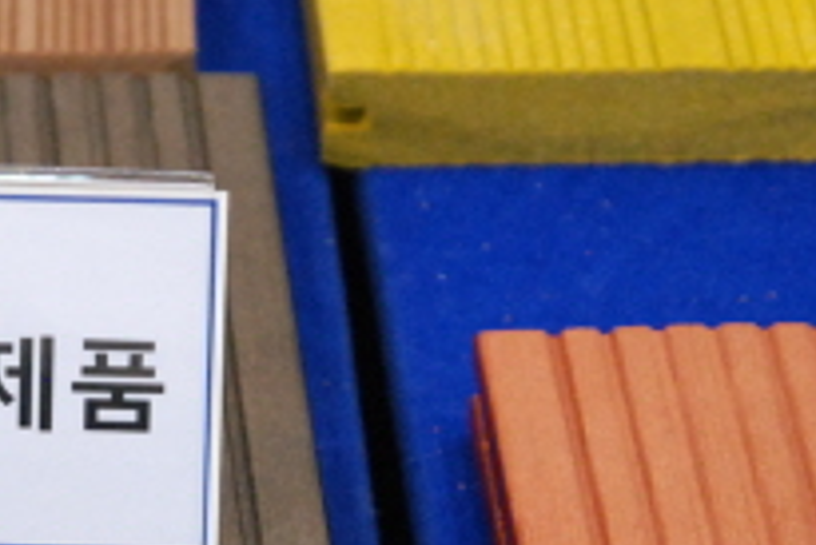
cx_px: -68
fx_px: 3402
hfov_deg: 13.4
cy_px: 360
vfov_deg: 9.2
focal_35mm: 150
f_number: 2.8
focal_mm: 32
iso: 1600
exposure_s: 1/100
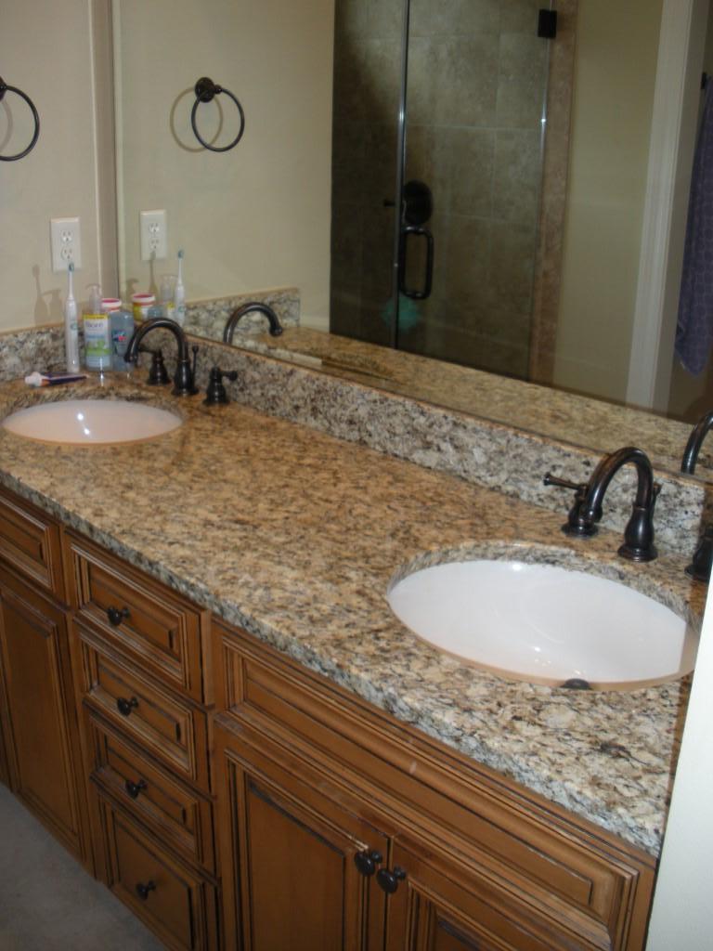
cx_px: 356
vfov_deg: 51.4
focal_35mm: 36
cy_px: 476
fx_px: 989
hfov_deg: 39.7
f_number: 3.5
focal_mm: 6.3
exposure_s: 1/30
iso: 104
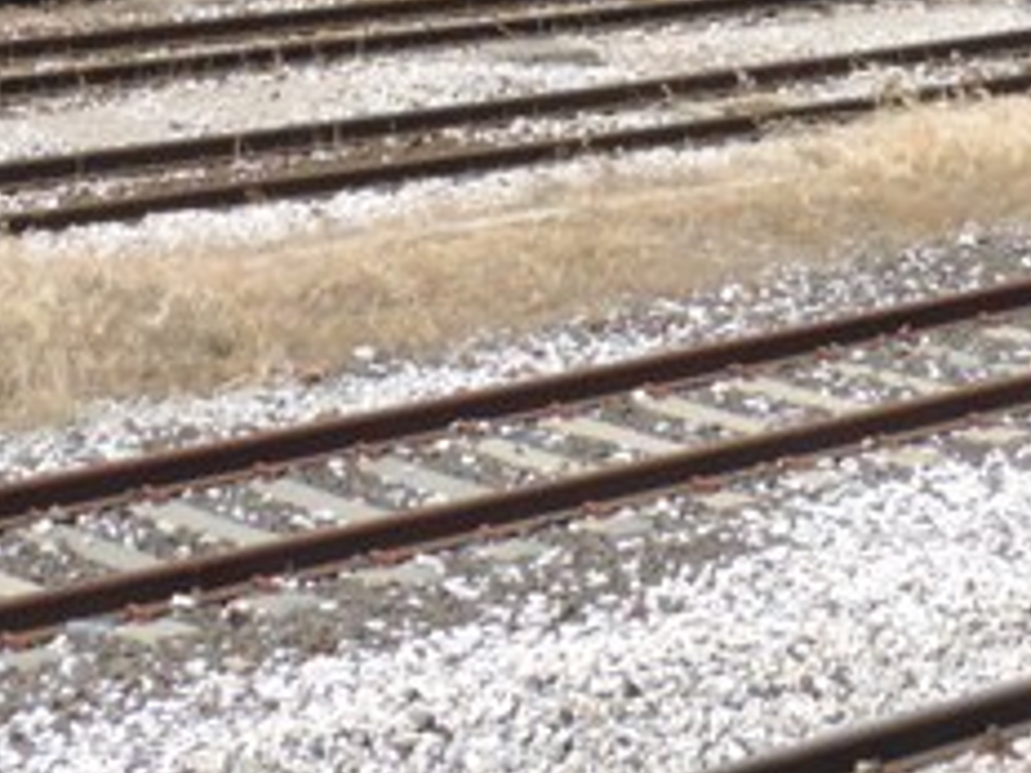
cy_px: -511
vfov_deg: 9.6
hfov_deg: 13.3
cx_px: 671
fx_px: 4408
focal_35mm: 148
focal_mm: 7.6
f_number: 6.1
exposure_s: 1/1000
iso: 400
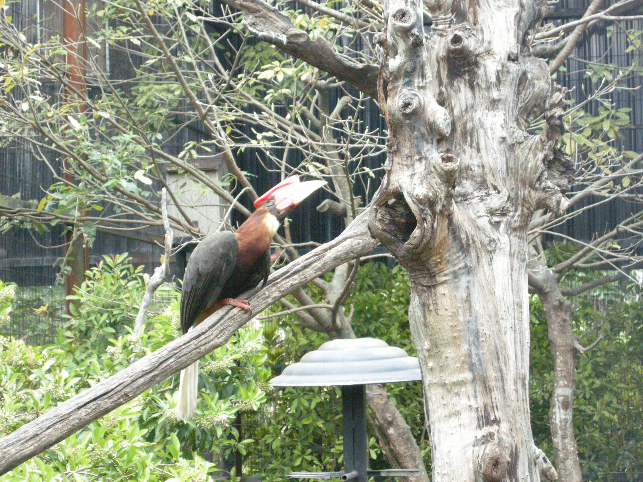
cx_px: 322
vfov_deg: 12.0
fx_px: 2285
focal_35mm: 123
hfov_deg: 16.0
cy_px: 241
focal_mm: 26.3
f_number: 5.3
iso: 765
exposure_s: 1/125
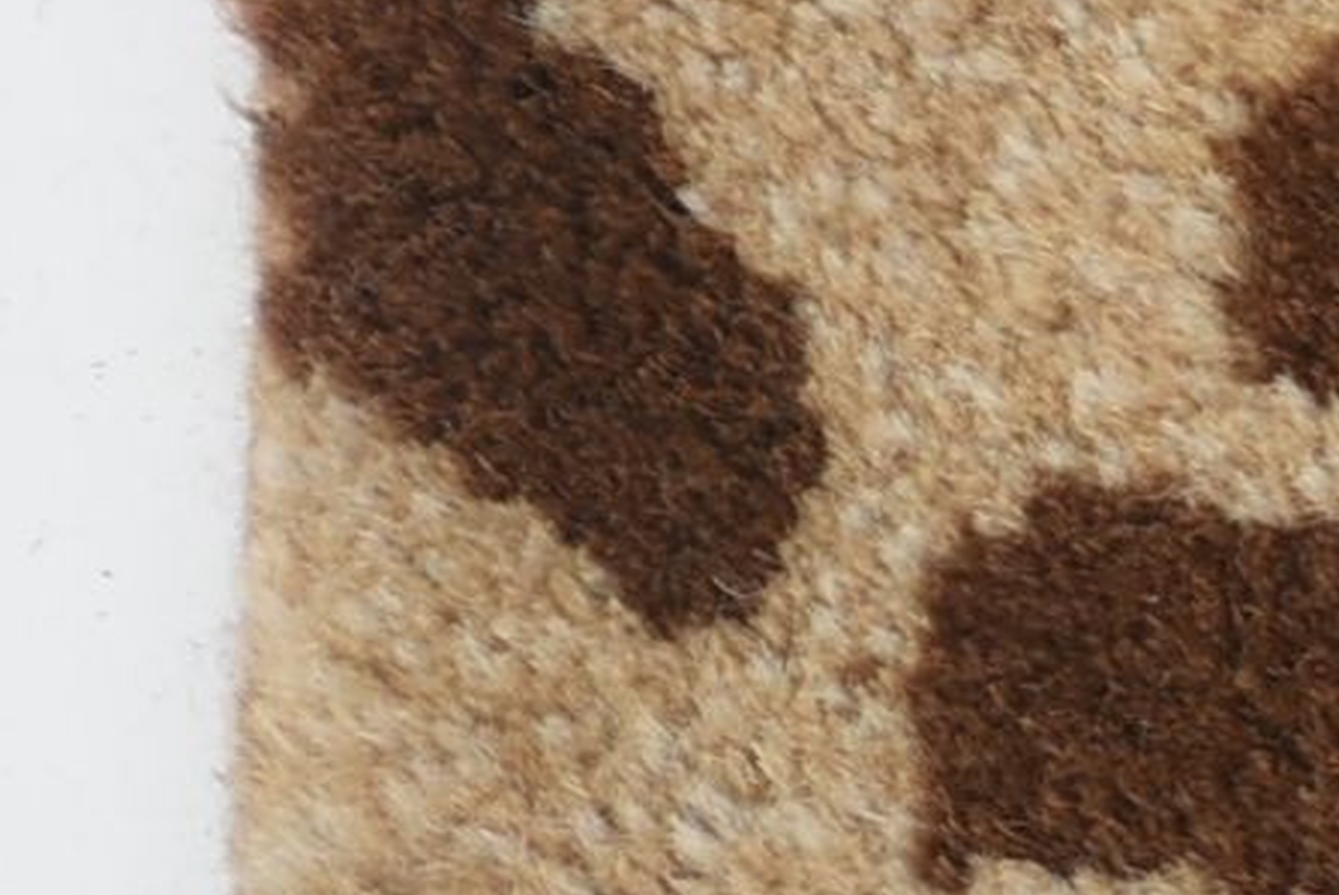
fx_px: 26238
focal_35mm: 705
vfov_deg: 1.9
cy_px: 1721
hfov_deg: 2.9
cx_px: 3813
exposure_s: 1/200
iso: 200
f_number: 7.1
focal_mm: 70
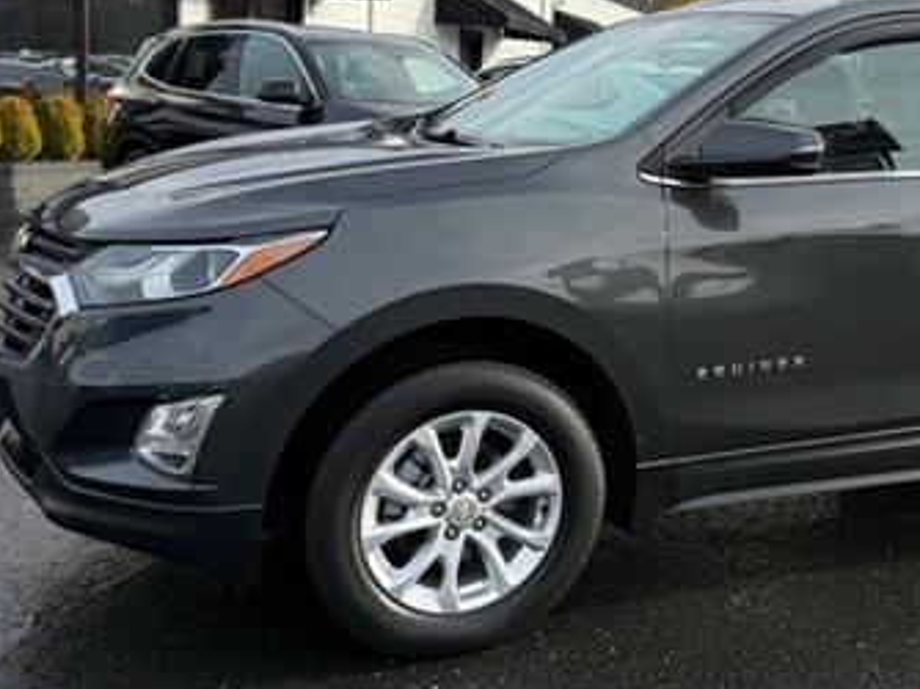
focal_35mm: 46
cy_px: 276
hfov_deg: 40.2
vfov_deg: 31.4
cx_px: 680
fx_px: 1222
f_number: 1.78
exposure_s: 1/2299
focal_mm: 6.76
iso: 80
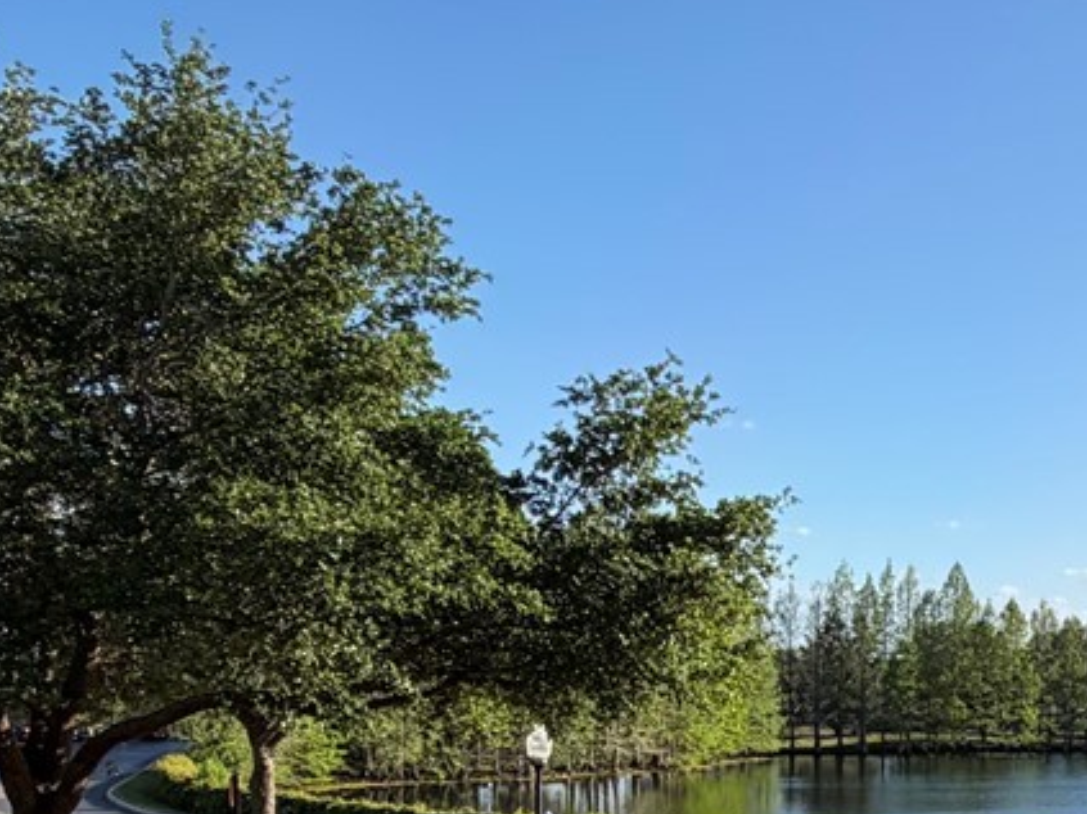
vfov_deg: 26.5
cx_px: 1300
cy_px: 742
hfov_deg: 30.7
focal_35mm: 53
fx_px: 1664
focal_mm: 2.22
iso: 25
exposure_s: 1/770
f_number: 2.2
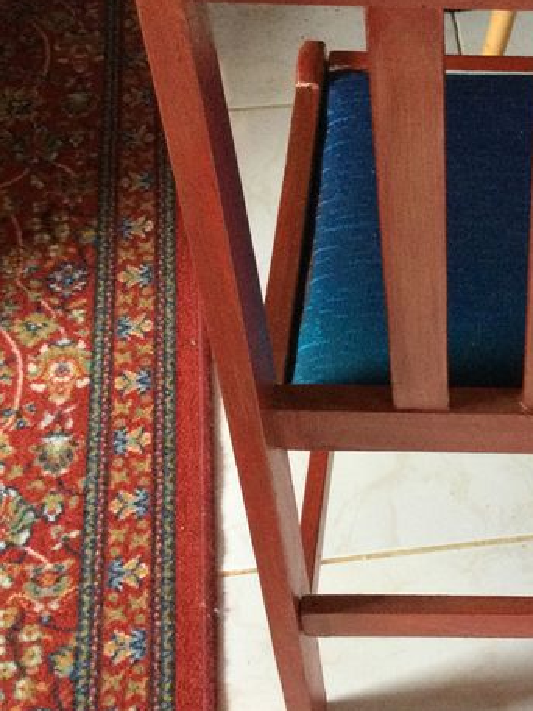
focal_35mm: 68
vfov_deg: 28.5
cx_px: 533
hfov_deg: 20.9
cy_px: 312
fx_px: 1396
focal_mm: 3.3
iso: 250
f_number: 2.4
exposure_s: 1/33
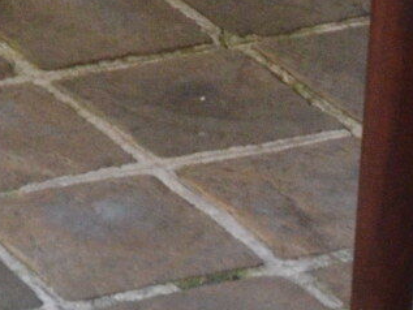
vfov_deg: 3.4
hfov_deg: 4.6
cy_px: -492
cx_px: -451
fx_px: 5073
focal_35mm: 425
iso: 2000
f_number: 9
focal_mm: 38
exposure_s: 1/320
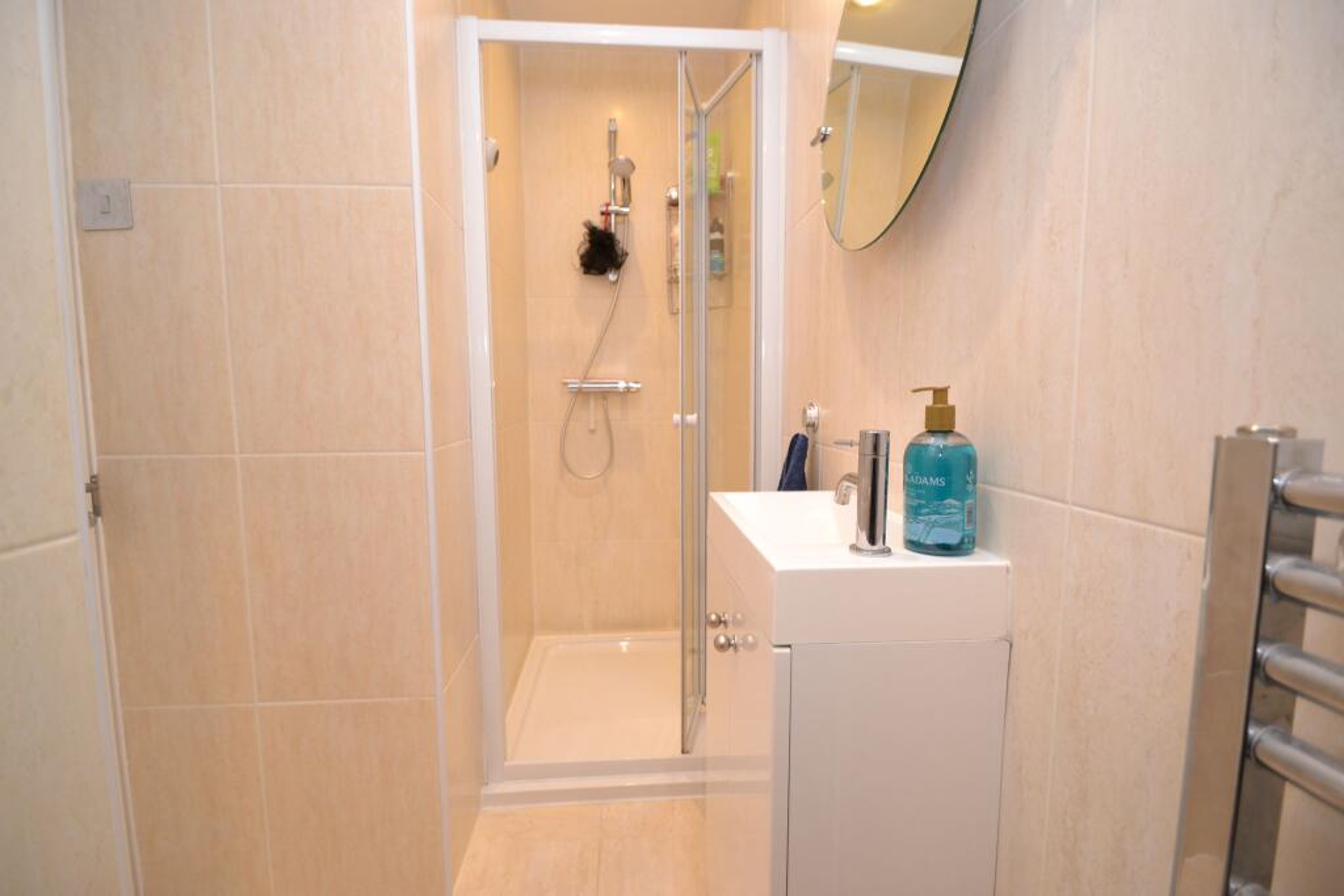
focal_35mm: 15
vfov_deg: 77.3
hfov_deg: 100.4
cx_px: 672
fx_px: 560
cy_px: 448
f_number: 3.5
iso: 640
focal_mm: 10
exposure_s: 1/60
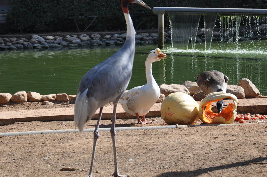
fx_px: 1962
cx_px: 127
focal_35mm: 265
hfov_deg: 7.8
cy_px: 79
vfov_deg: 5.2
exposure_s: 1/500
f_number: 5.6
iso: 200
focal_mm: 105
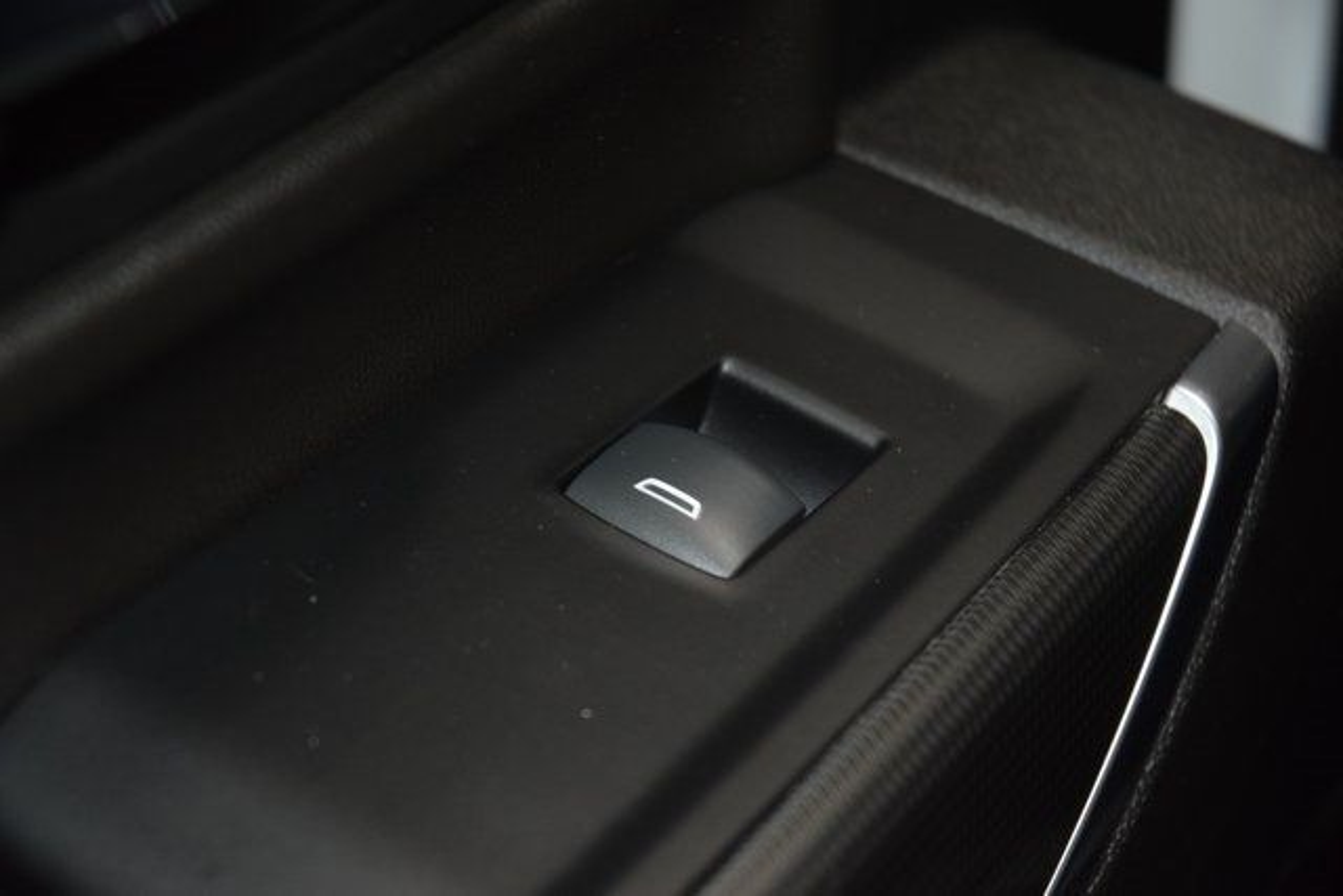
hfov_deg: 19.5
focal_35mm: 105
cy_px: 448
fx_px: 3918
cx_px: 672
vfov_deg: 13.0
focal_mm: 70
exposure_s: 1/125
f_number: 4.5
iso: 1600
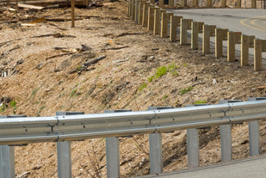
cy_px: 30
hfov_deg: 5.7
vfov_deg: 3.8
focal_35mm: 362
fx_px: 2679
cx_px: 229
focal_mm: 200
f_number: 22
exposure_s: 1/250
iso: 1600
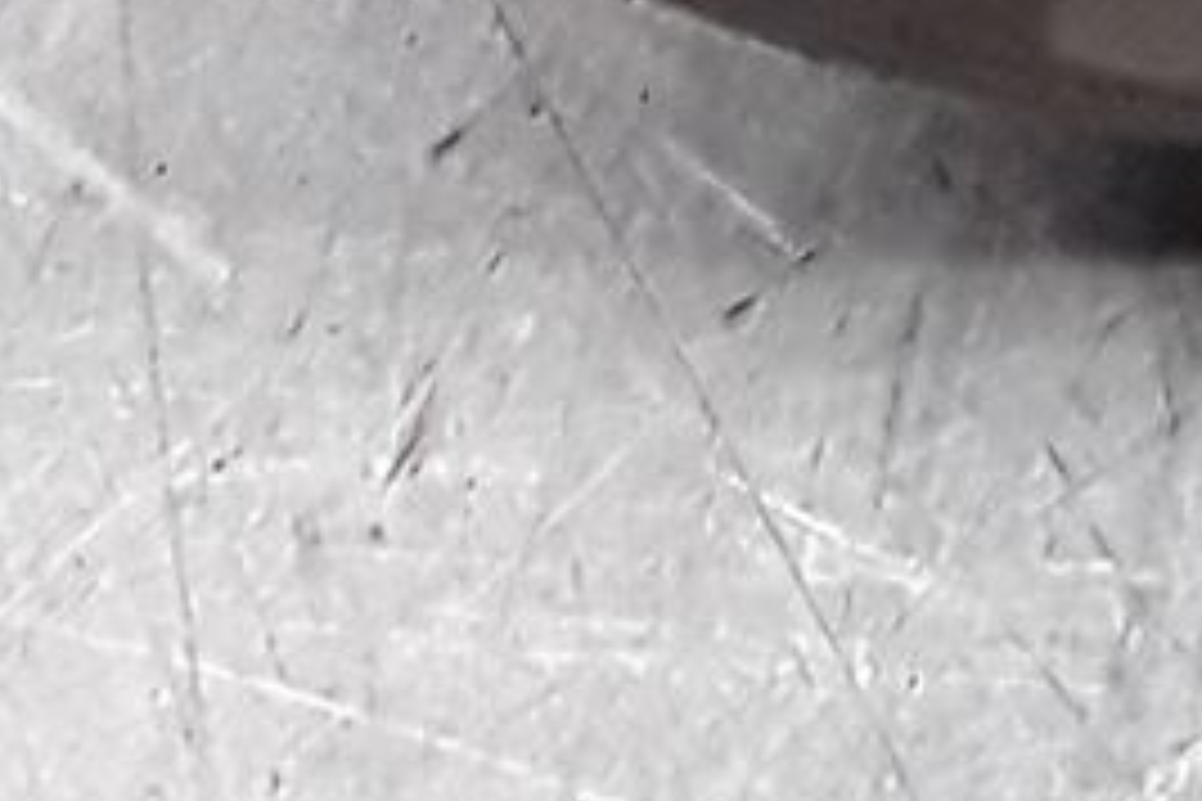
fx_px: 7445
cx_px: 1972
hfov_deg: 8.9
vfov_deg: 5.3
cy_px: -2552
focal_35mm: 223
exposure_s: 1/100
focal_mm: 2.91
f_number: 1.9
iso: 100
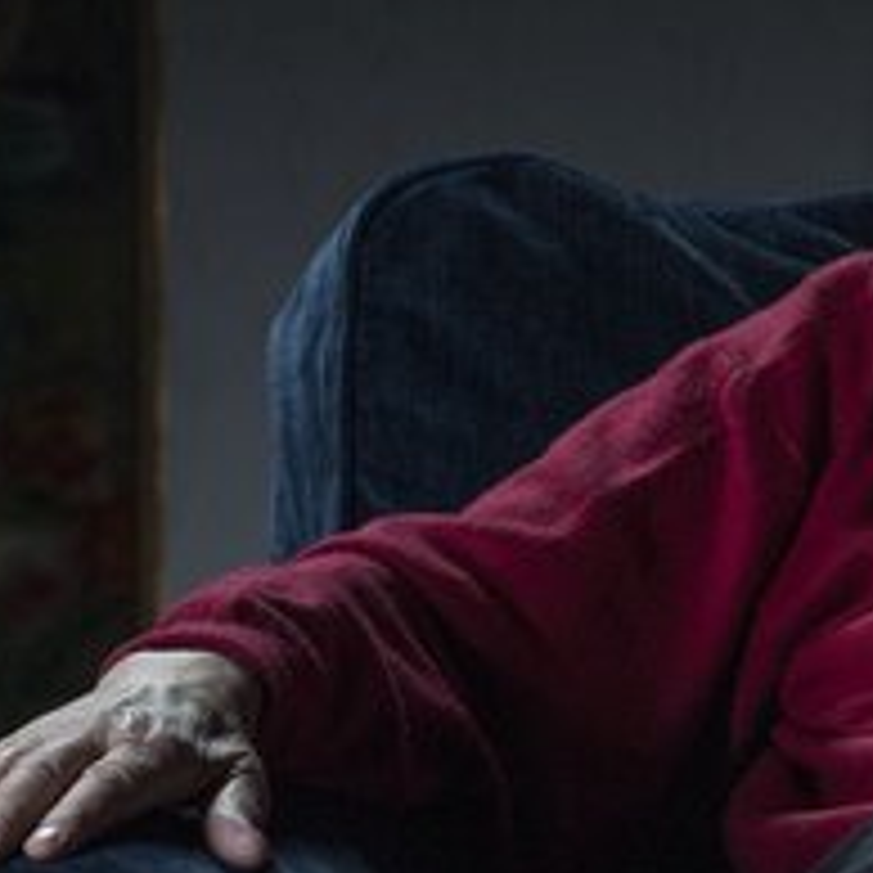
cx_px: 1269
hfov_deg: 4.9
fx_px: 10072
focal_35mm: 353
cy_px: -45
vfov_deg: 5.0
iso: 800
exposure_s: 1/100
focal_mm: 112
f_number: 4.5
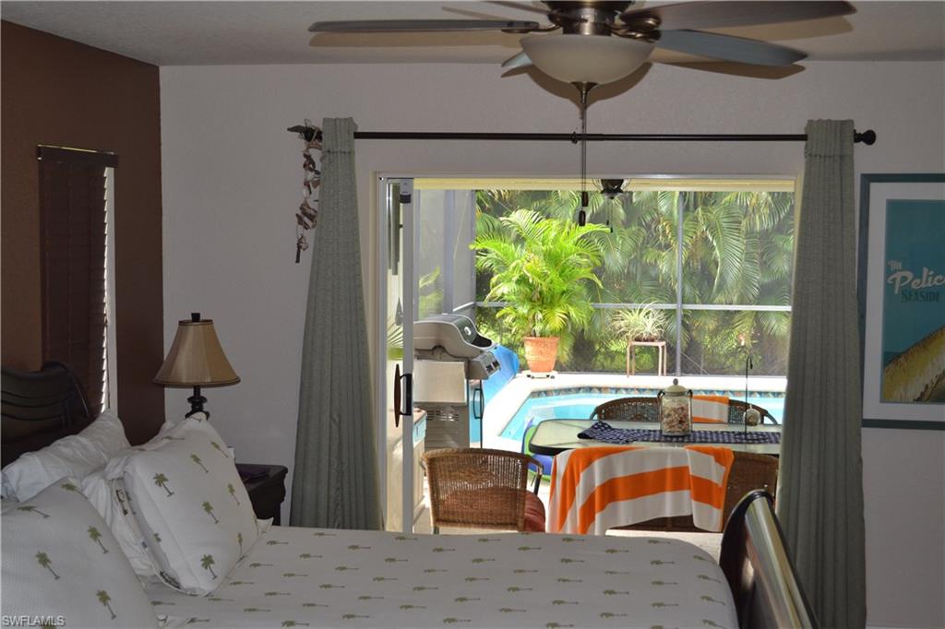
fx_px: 1260
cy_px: 314
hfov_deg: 41.1
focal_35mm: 48
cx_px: 472
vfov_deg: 28.1
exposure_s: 1/125
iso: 400
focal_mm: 32
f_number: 4.8
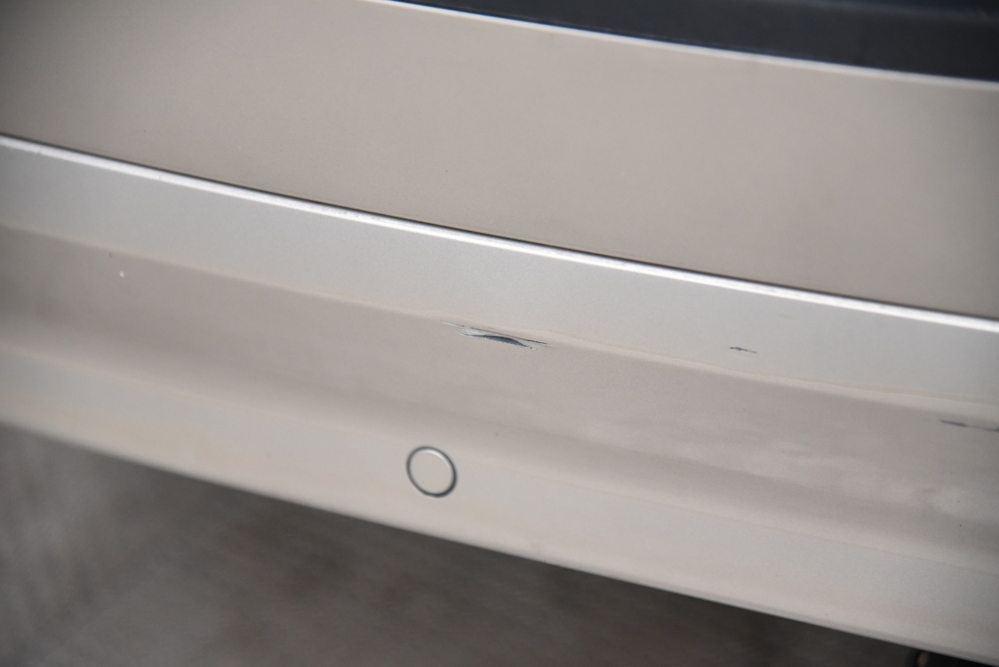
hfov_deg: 19.4
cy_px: 334
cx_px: 500
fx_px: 2915
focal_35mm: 105
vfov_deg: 13.1
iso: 4000
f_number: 4
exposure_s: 1/125
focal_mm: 105
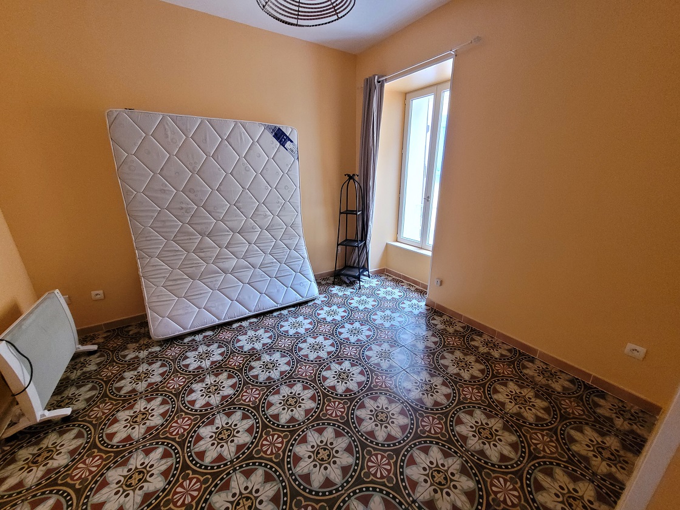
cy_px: 255
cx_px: 340
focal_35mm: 13
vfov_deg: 89.9
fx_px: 255
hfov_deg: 106.2
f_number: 2.2
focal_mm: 1.74
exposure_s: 1/33
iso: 500
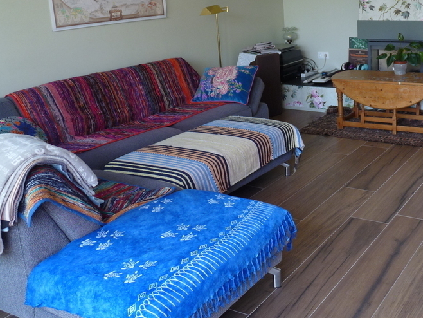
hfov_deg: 43.2
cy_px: 93
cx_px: 323
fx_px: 513
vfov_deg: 33.9
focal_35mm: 42
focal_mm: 4.8
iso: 100
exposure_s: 1/30
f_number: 2.8
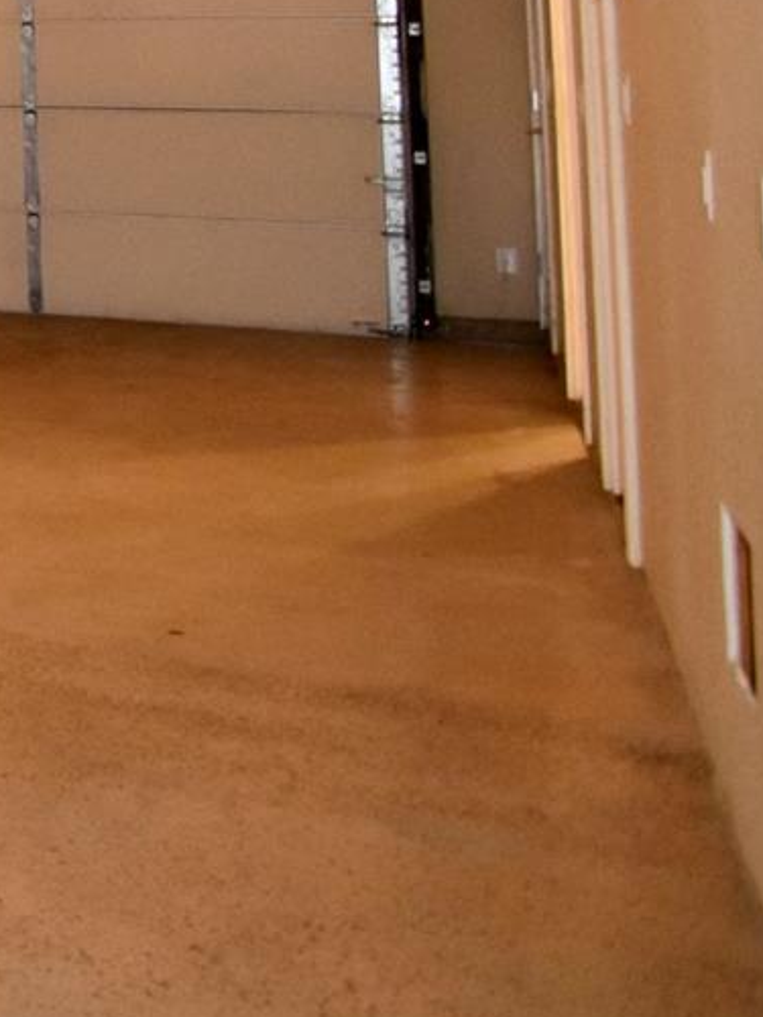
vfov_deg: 27.5
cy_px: -72
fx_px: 1909
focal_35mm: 65
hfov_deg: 13.2
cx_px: -1264
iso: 1800
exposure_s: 1/60
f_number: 2.8
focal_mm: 11
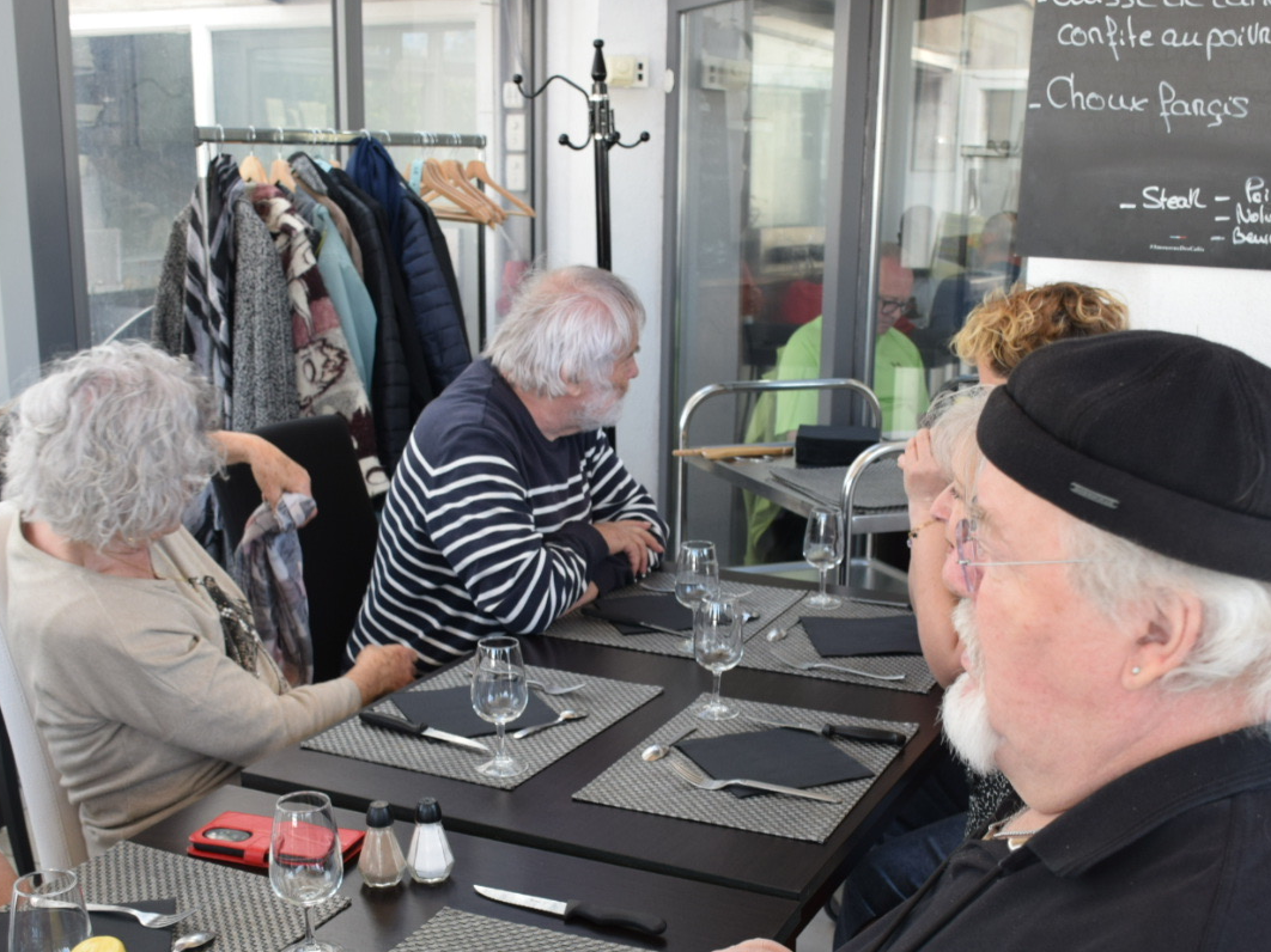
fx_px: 1615
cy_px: 584
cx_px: 645
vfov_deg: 32.7
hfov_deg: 43.0
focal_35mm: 44
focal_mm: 20
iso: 400
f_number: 4.8
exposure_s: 1/90
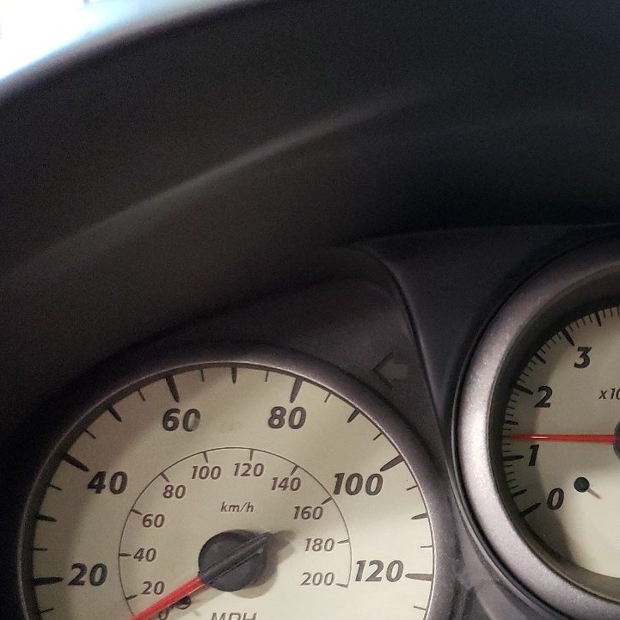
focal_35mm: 51
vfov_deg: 32.7
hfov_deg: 30.8
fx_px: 1033
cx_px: 631
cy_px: 473
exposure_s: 1/24
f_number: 1.5
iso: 443
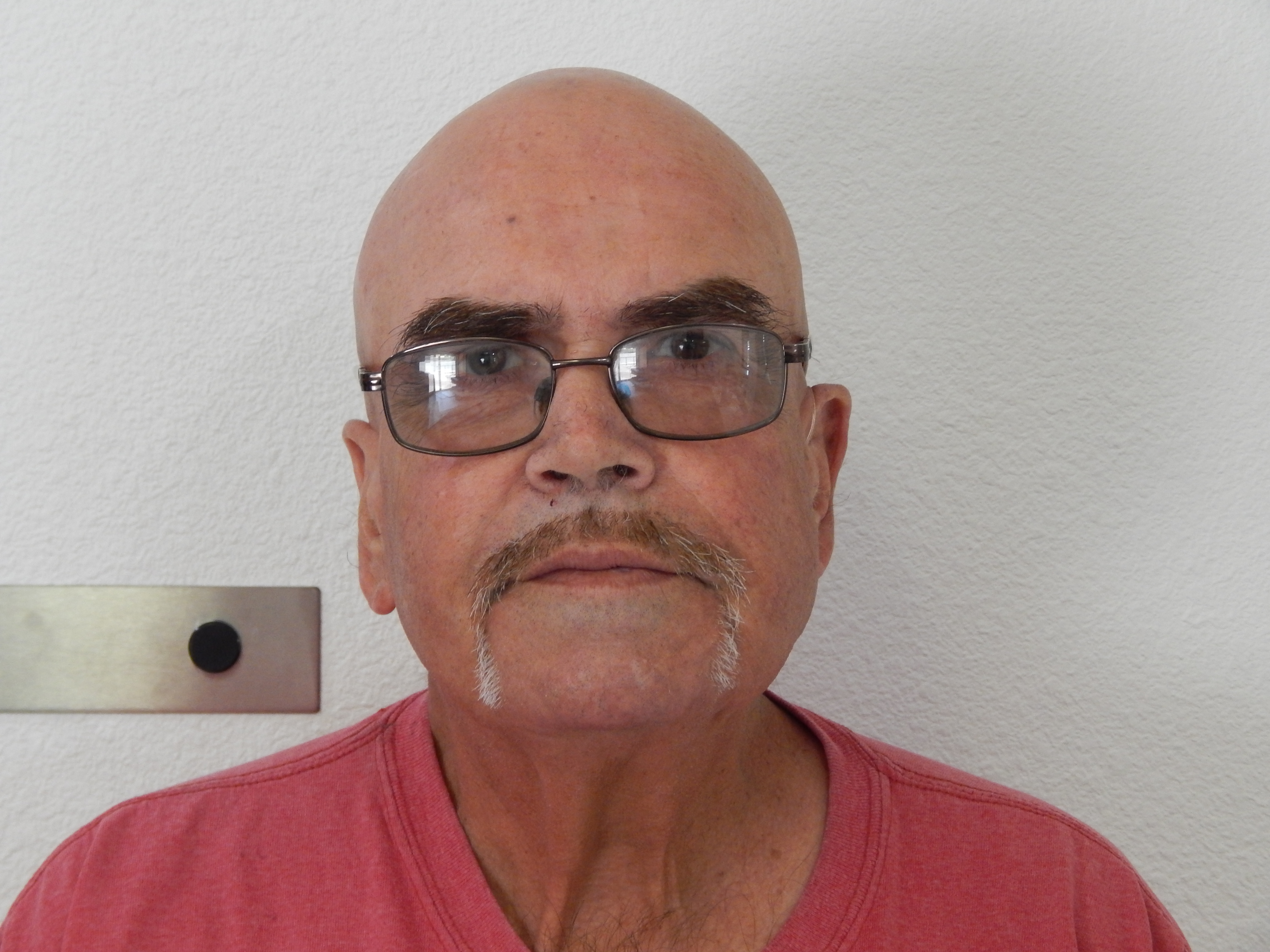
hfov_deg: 17.1
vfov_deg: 12.9
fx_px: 4219
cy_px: 476
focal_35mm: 115
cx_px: 635
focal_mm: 20.5
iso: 360
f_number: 4.6
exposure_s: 1/30
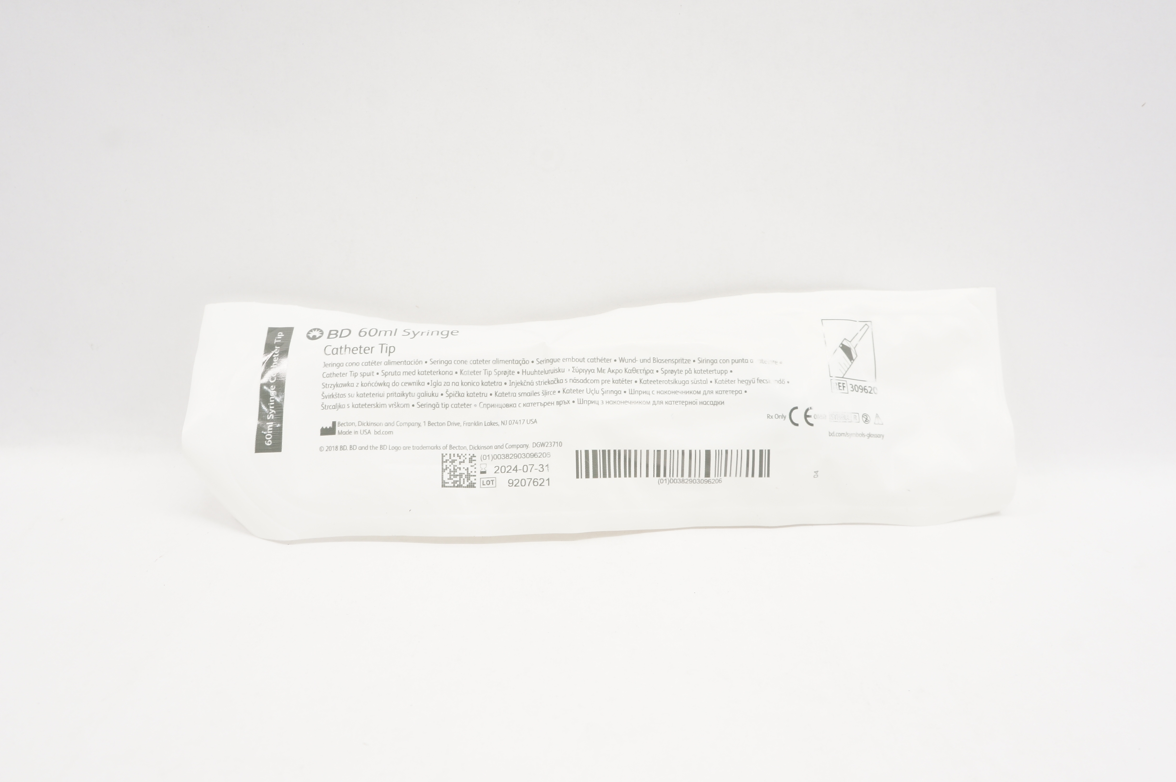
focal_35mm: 33
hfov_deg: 57.3
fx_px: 1077
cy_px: 391
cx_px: 588
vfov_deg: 39.9
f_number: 8
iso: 400
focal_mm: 22
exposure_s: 1/30
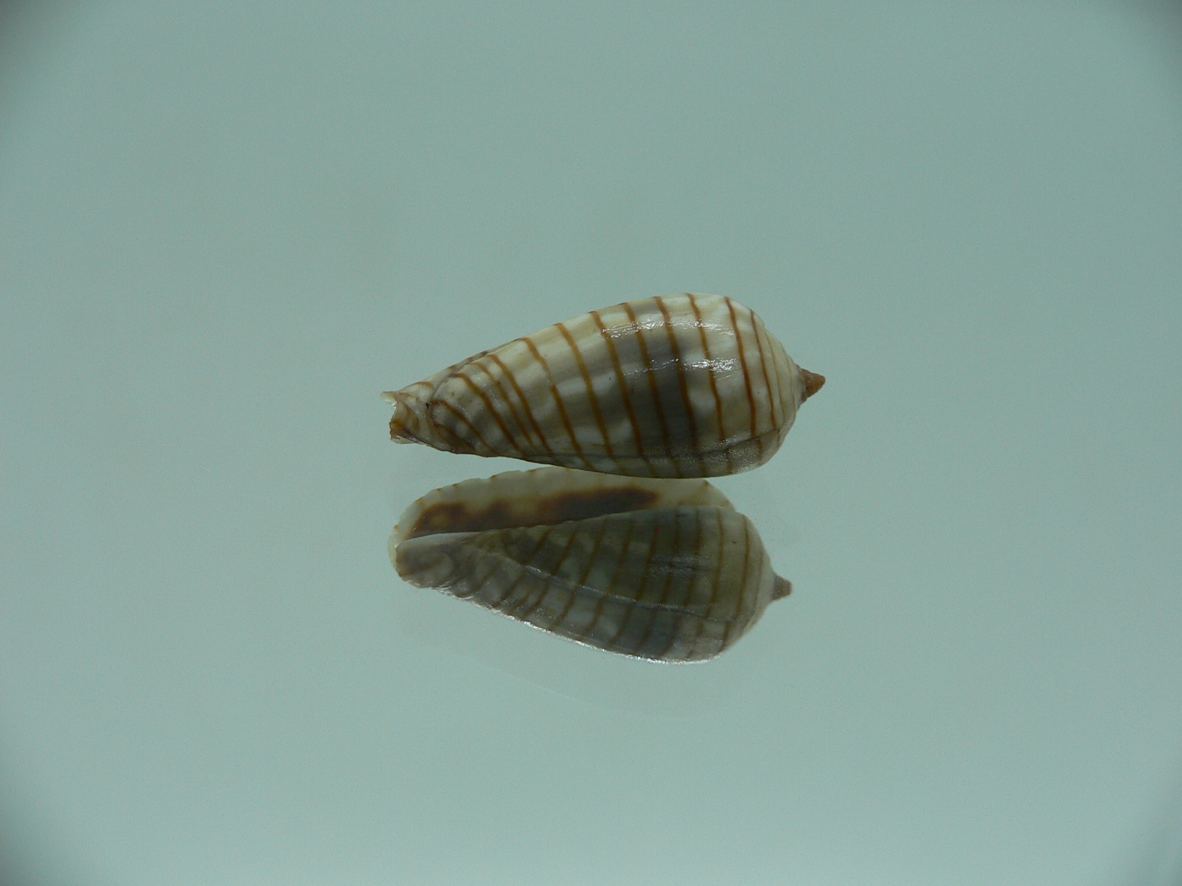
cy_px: 443
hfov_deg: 52.6
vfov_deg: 40.7
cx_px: 591
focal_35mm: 35
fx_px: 1195
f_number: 2.8
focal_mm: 4.6
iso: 80
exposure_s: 1/60
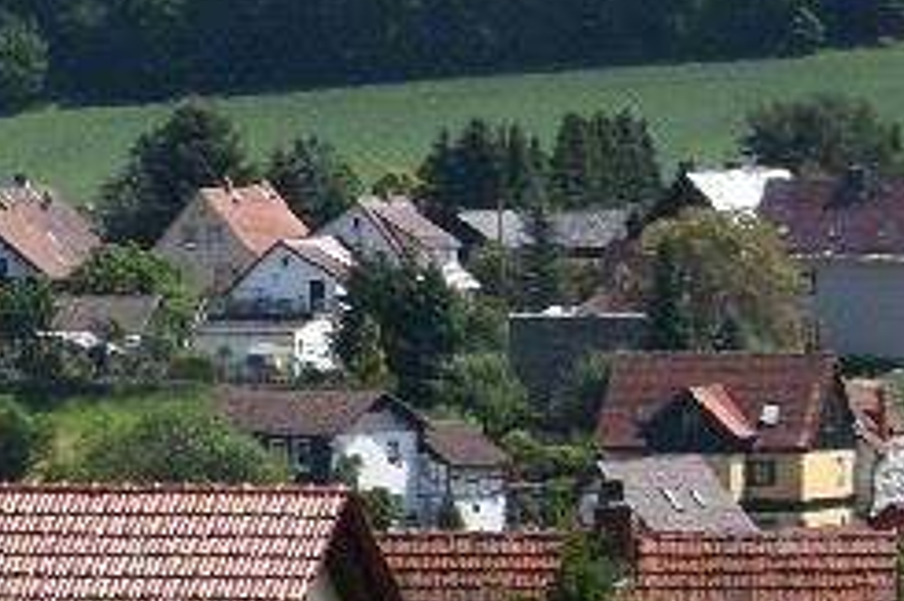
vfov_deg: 3.7
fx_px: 9234
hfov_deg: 5.4
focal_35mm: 368
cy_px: -221
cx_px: -1195
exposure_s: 1/500
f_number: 8
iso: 180
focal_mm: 40
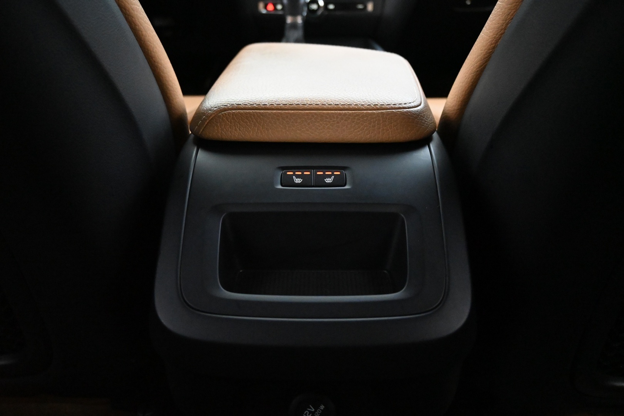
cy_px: 208
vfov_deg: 44.6
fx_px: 507
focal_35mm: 29
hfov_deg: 63.2
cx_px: 312
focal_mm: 19.5
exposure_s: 1/30
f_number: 3.8
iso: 9000
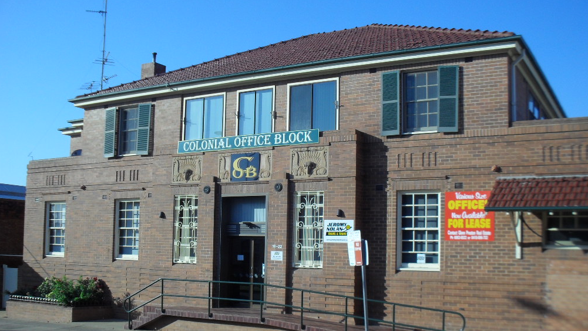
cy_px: 215
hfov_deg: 51.6
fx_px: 608
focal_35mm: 39
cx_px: 300
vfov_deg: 30.3
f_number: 8.4
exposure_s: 1/180
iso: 100
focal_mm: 6.3
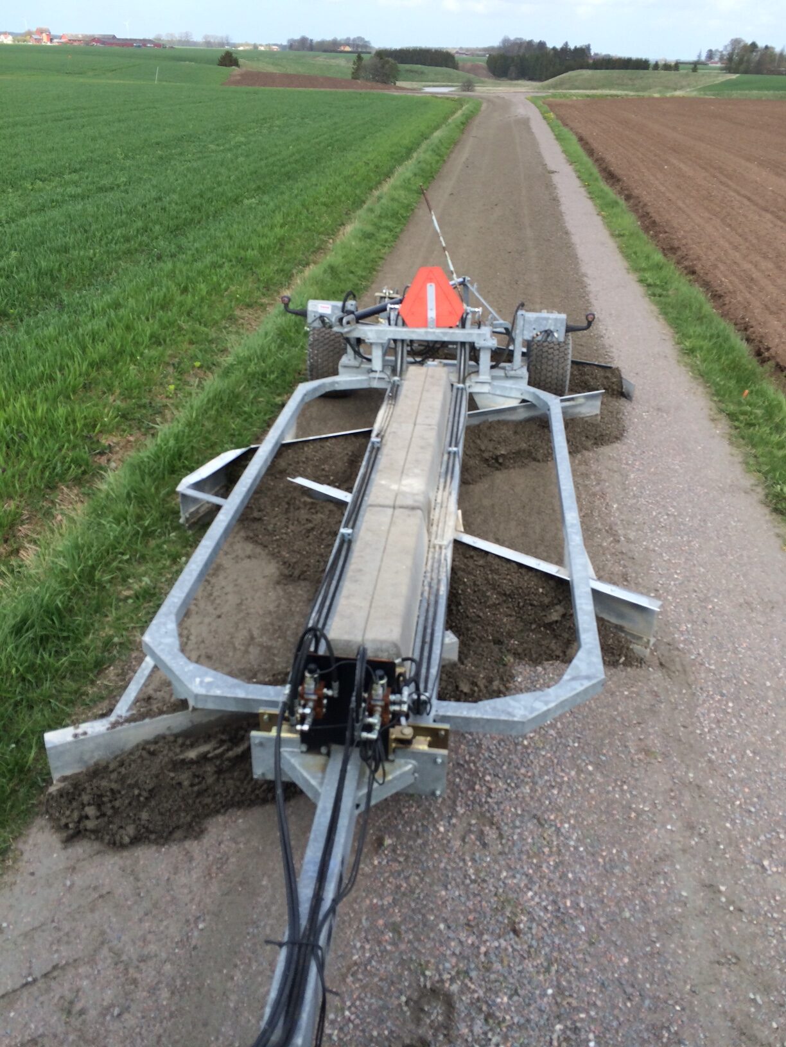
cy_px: 524
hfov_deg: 48.2
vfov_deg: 61.7
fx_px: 878
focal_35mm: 29
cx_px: 393
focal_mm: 4.15
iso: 32
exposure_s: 1/838
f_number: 2.2
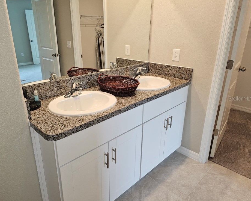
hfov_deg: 68.0
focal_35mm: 25
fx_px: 186
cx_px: 115
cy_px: 98
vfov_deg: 56.8
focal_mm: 6.3
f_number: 1.7
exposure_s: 1/60
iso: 100
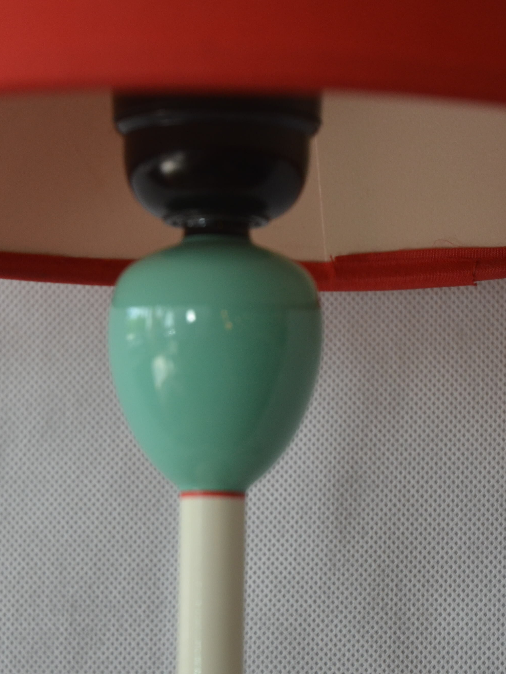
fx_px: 3645
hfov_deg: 7.9
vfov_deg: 10.6
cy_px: 313
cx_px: 173
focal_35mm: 187
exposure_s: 1/250
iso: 560
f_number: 4.5
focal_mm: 70
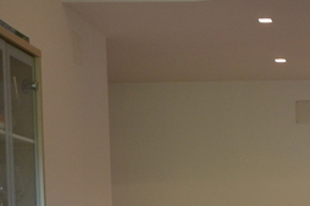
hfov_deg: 16.8
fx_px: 938
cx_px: 485
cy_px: 364
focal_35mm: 109
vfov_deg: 11.7
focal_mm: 18
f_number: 3.5
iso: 400
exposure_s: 1/50
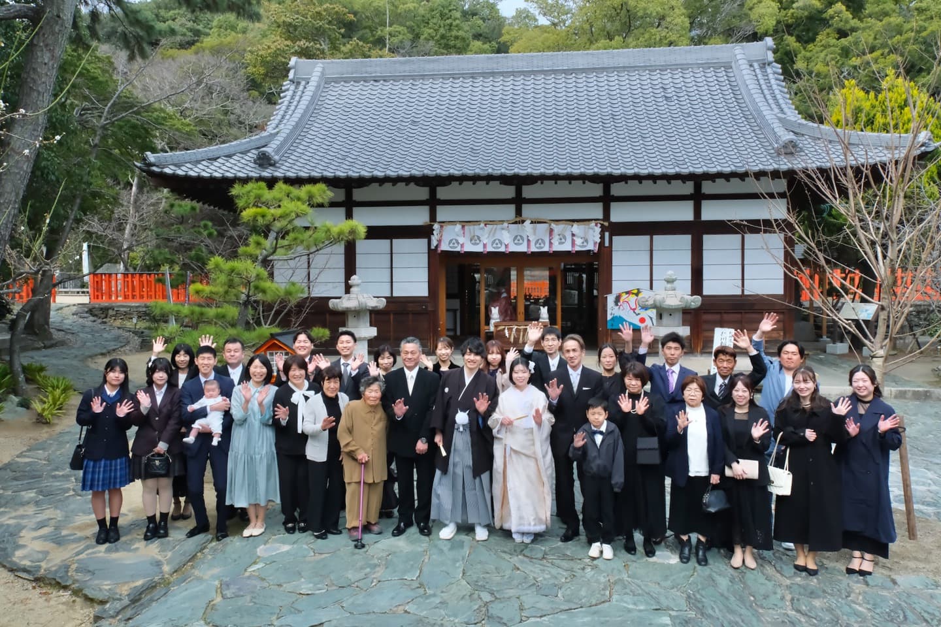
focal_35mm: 26
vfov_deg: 49.6
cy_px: 314
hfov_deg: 69.4
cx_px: 470
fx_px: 680
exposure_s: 1/500
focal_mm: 17
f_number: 10
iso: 1600
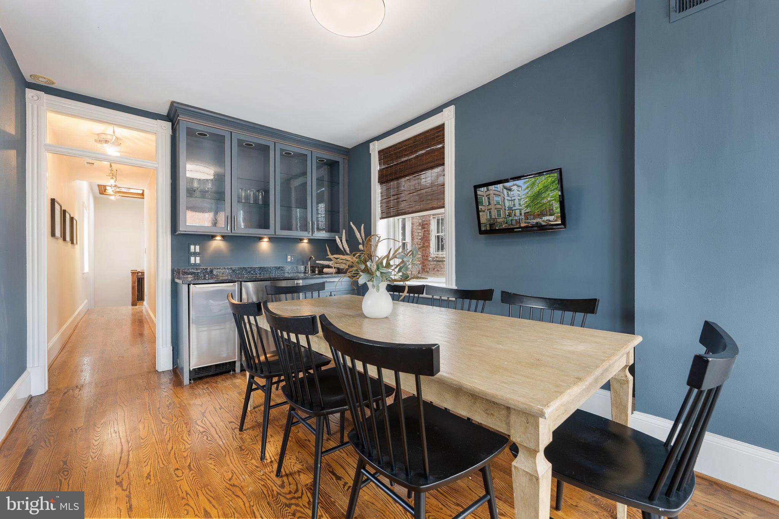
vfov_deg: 81.2
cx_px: 390
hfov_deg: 104.3
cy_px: 260
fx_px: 303
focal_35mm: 14
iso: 500
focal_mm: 14
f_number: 8
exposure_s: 1/6
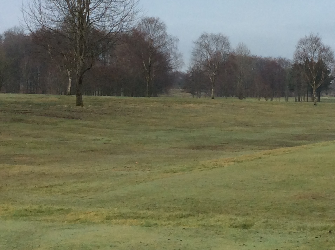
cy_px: 2
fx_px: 841
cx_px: 275
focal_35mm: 87
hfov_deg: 22.2
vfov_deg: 16.6
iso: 32
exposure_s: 1/192
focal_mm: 3.3
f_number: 2.4
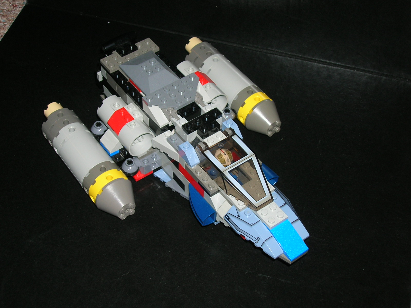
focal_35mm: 54
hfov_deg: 35.5
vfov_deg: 27.0
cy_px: 154
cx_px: 206
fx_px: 641
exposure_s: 1/60.1
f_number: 3.4
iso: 50
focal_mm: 9
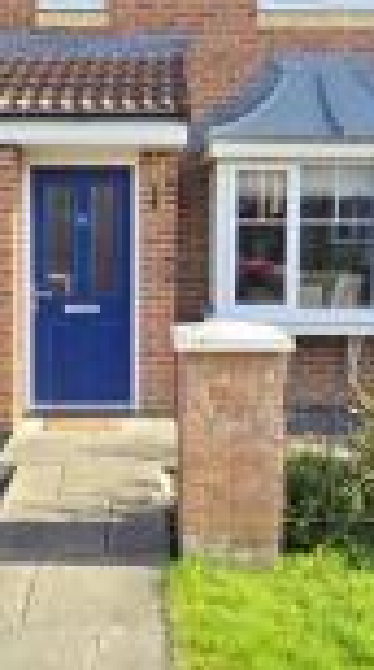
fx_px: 691
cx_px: 150
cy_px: 285
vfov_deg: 51.5
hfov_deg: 30.2
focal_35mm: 39
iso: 160
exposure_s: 1/2000
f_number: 2.2
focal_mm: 2.2
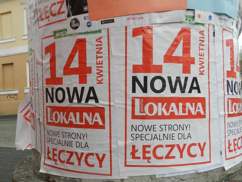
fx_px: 224
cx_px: 121
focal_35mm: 32
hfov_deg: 56.8
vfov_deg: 44.2
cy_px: 91
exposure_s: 1/400
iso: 160
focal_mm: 5.6
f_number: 3.7
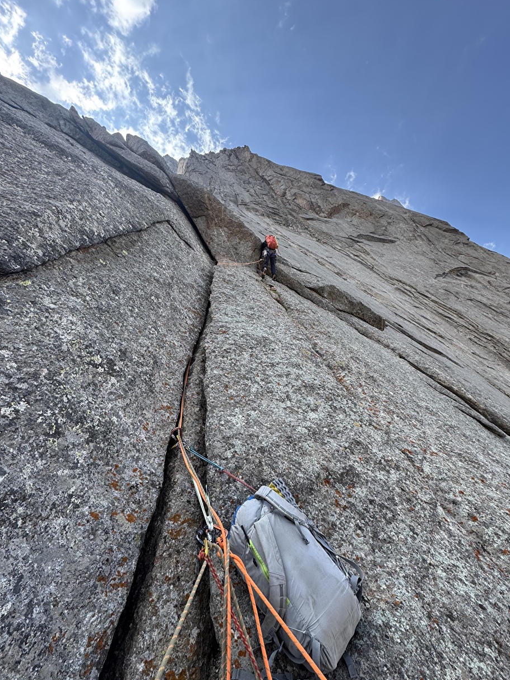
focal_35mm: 15
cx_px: 268
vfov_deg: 98.2
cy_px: 343
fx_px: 295
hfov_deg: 81.7
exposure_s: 1/399
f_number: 2.2
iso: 50
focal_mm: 2.22
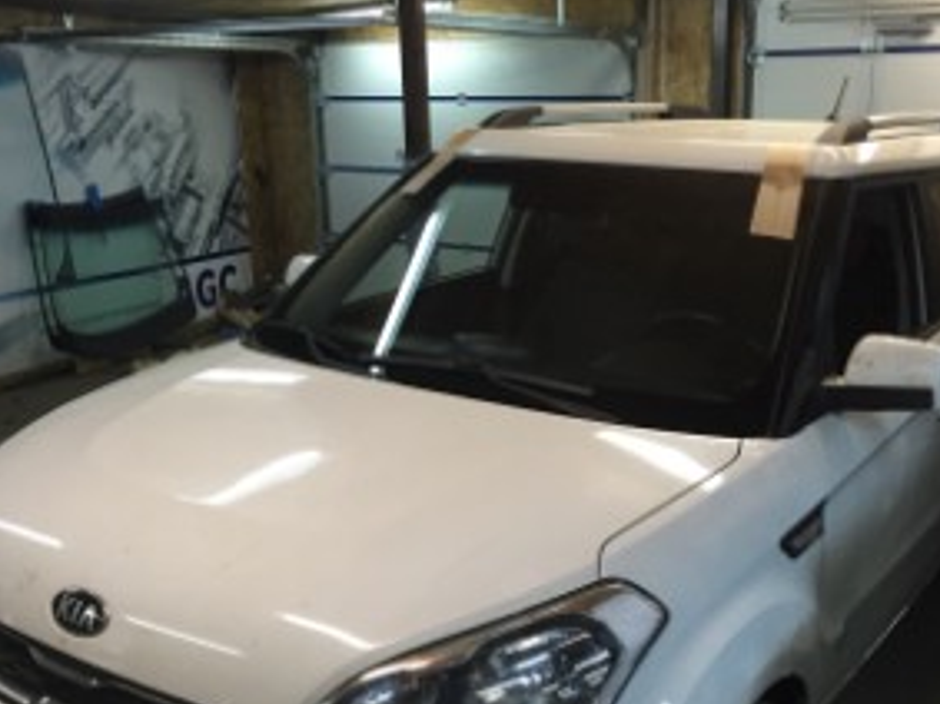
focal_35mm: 41
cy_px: 418
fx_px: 1113
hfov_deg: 45.6
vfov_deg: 35.0
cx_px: 555
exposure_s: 1/33
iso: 100
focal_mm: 4.15
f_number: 2.2
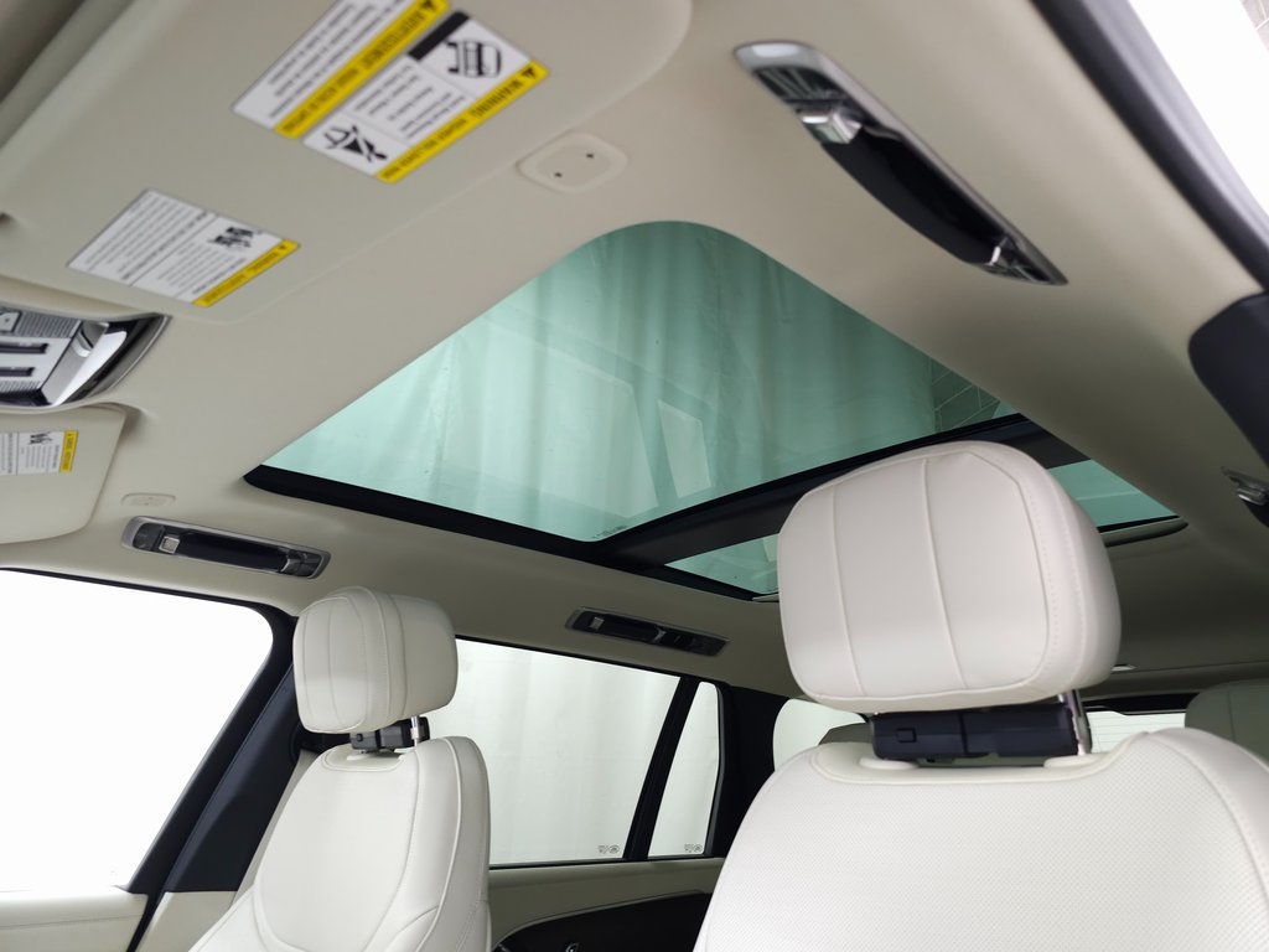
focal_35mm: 23
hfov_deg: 73.9
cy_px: 476
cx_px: 634
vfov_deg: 58.9
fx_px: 843
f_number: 1.7
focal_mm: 6.3
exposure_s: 1/60
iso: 160
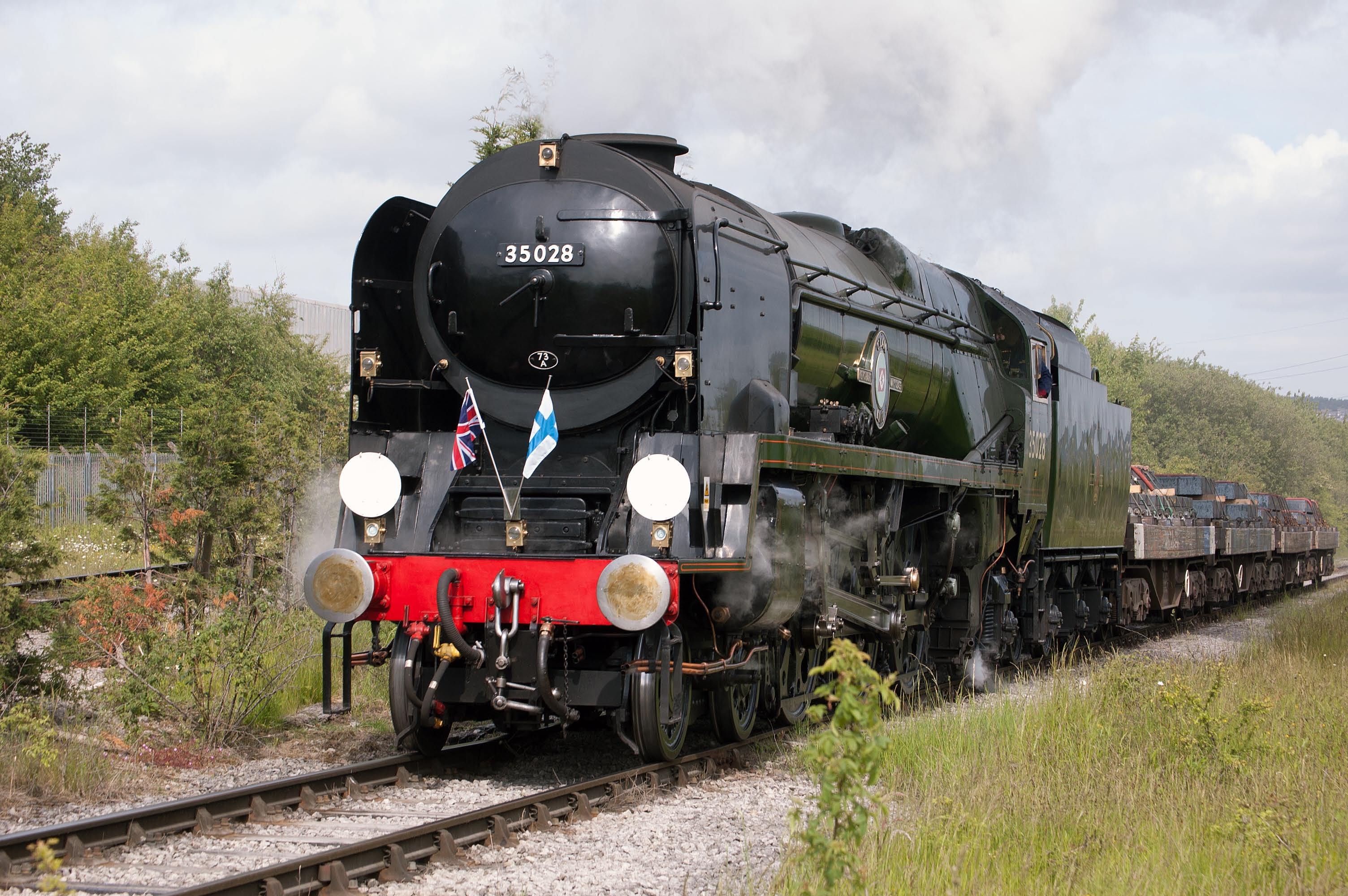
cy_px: 448
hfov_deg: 24.6
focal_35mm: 82
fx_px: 3086
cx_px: 674
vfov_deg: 16.5
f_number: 8
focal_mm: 55
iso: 200
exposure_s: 1/250
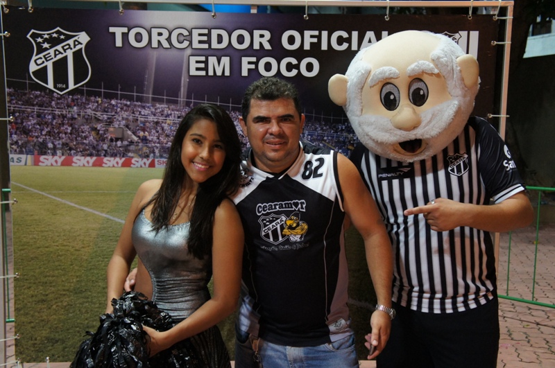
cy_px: 184
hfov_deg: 45.0
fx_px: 670
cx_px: 278
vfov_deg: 30.8
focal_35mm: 44
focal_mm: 29
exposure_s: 1/40
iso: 1600
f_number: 4
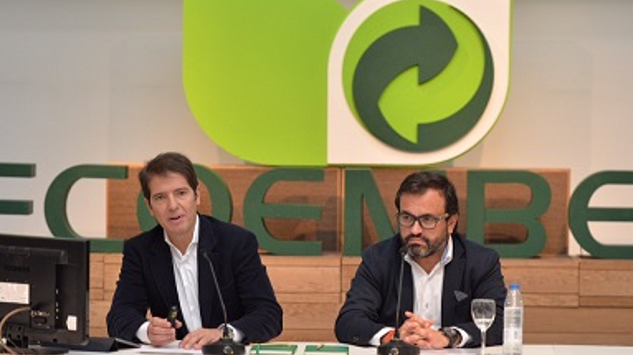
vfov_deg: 6.0
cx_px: 352
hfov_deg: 10.6
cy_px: 247
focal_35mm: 203
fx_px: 3406
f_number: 2.8
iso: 1250
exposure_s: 1/400
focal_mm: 145
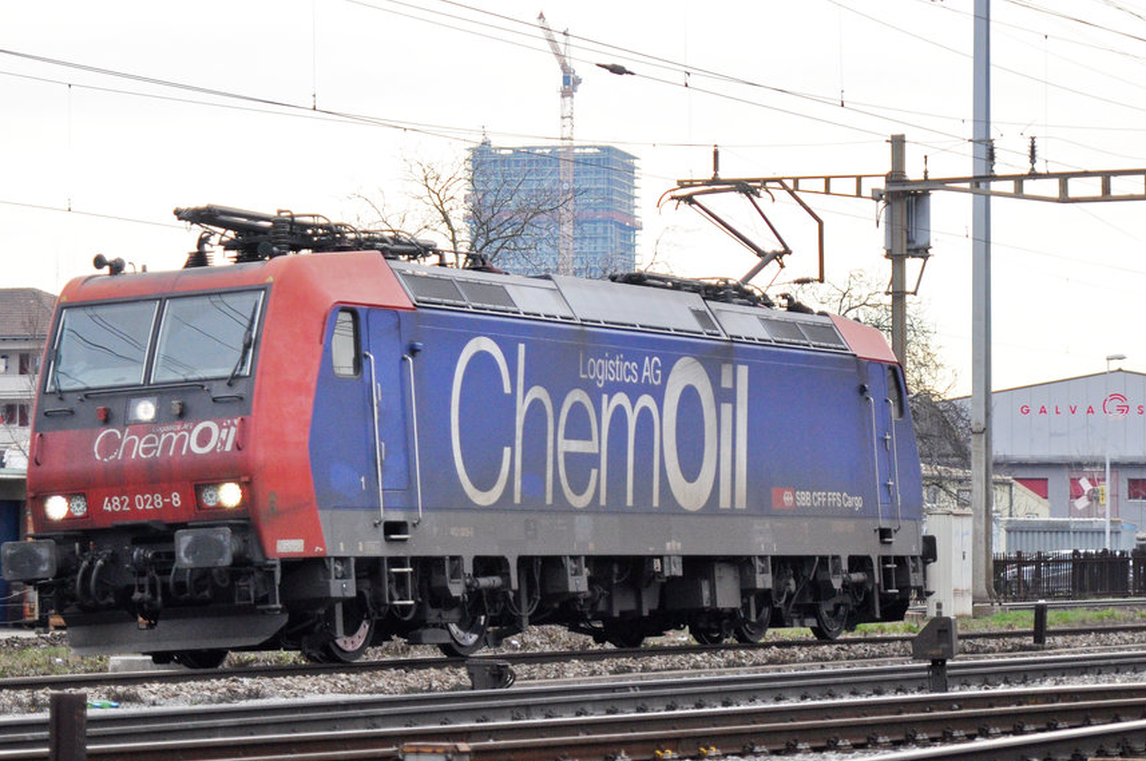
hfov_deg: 14.0
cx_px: 417
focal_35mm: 147
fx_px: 4673
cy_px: 330
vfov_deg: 9.3
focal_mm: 70
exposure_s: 1/800
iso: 500
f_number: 2.8
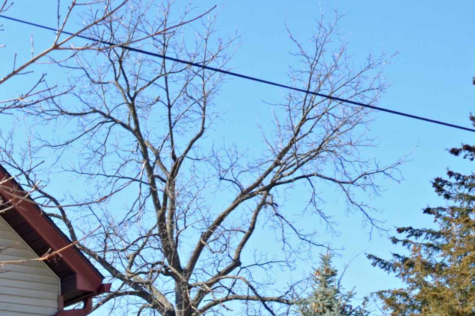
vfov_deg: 15.4
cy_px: 429
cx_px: -125
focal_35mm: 84
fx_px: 1108
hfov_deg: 22.0
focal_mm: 20
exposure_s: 1/250
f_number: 10
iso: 400
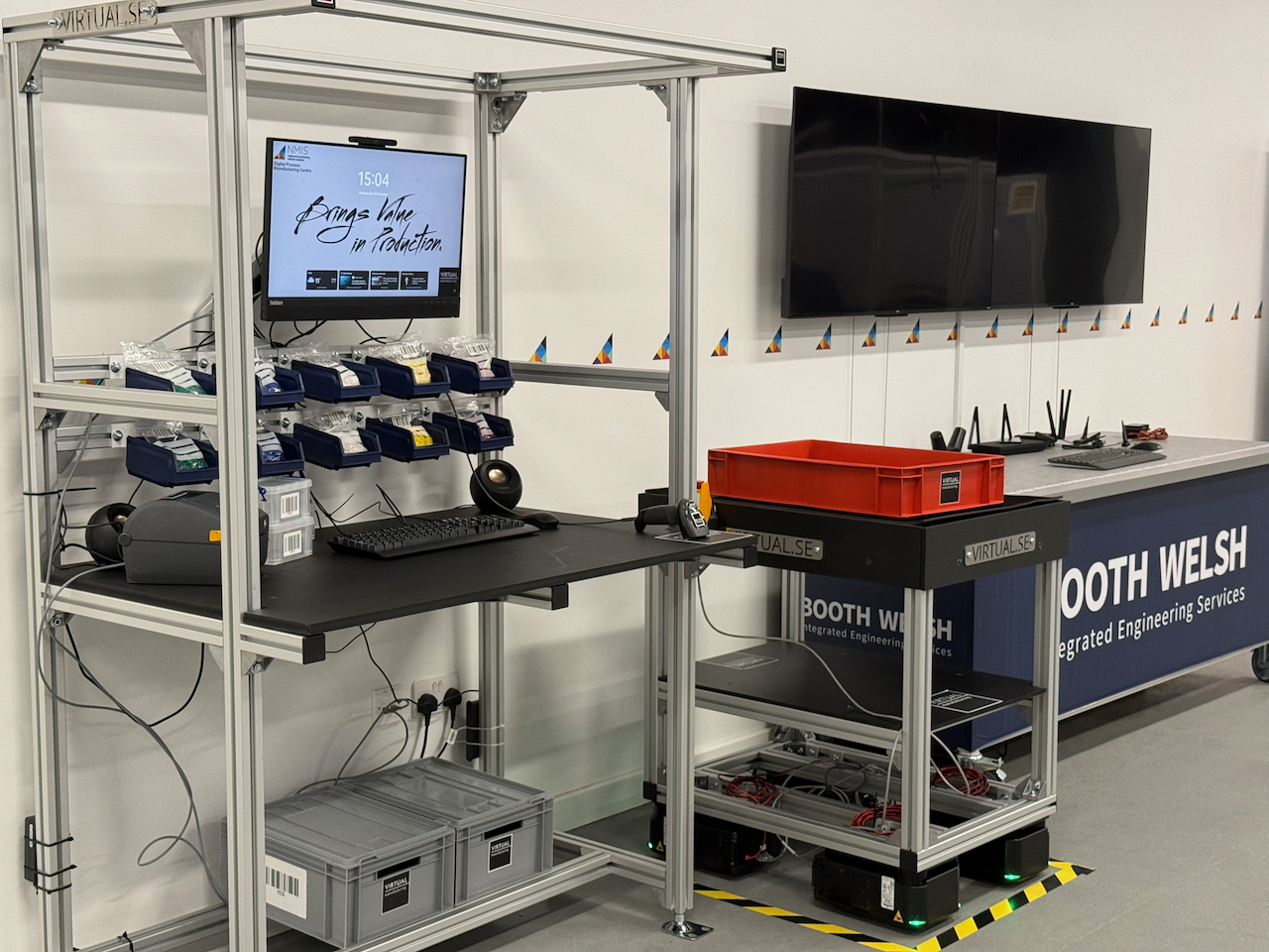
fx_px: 1760
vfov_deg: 30.3
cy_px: 476
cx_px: 634
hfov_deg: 39.7
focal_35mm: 48
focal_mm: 6.76
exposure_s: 1/50
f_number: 1.78
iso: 80
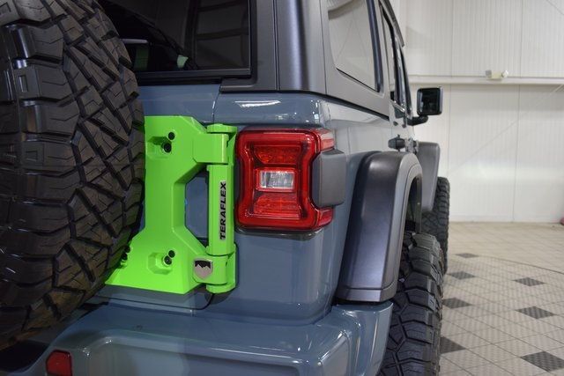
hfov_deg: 57.2
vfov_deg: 40.0
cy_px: 188
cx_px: 282
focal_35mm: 33
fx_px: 517
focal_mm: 22
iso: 800
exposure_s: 1/60
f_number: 4
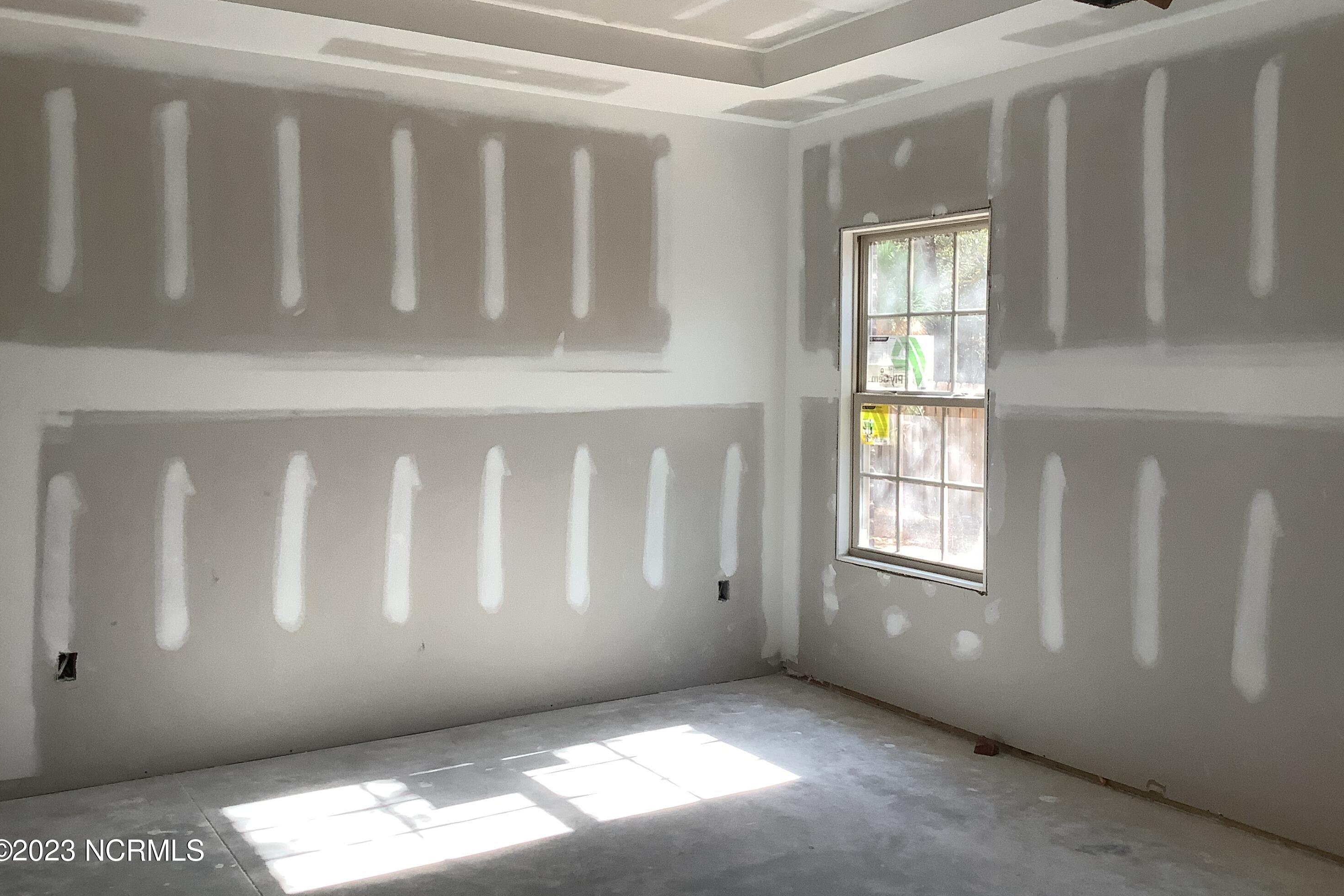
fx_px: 1232
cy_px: 382
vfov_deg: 39.9
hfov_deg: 57.2
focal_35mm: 33
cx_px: 676
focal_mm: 3.3
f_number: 2.4
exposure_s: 1/120
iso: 80
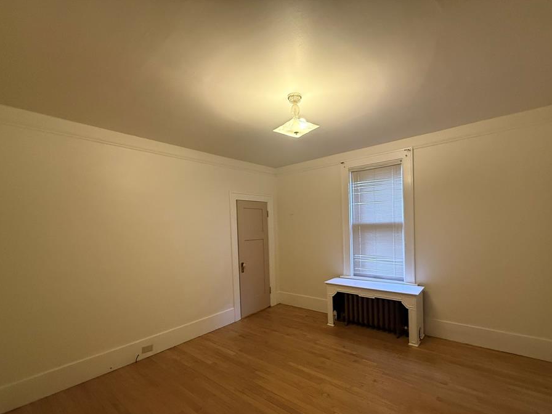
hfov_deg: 94.4
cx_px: 293
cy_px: 235
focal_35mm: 16
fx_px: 255
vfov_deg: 77.7
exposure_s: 1/60
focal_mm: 2.22
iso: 500
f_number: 2.2
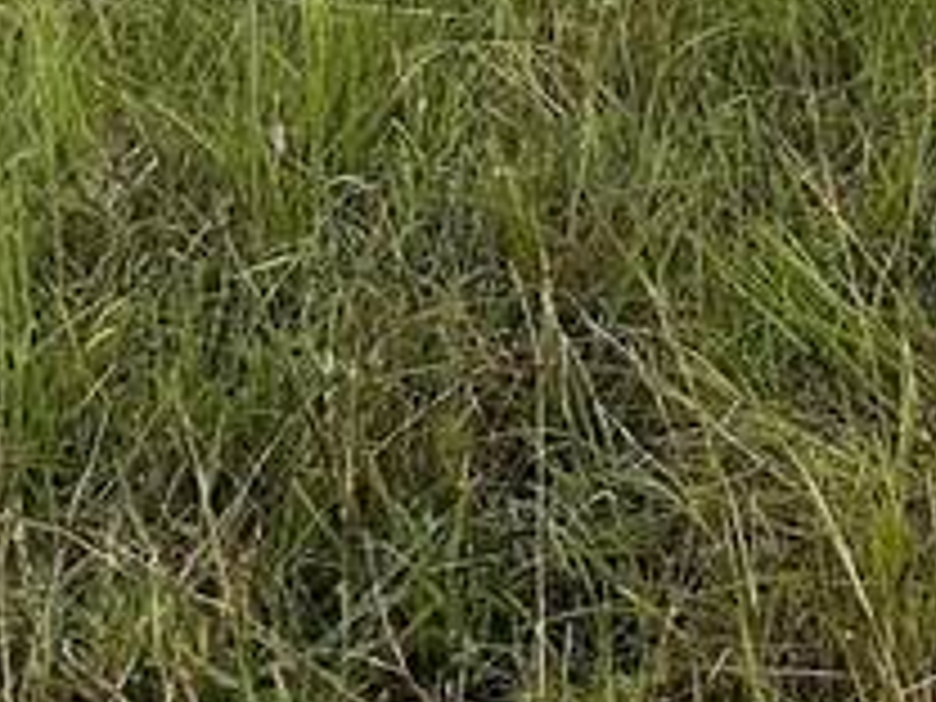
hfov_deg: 11.7
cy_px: -1328
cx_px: 1998
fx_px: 4002
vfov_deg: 8.5
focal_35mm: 148
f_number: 1.78
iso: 64
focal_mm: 6.86
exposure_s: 1/154
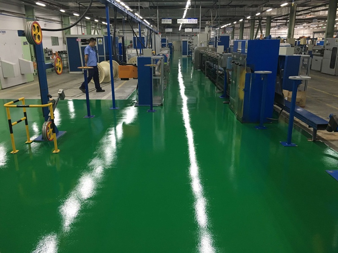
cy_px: 126
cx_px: 169
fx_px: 283
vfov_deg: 48.2
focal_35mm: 29
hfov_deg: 61.7
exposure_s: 1/33
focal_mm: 4.15
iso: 160
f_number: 2.2
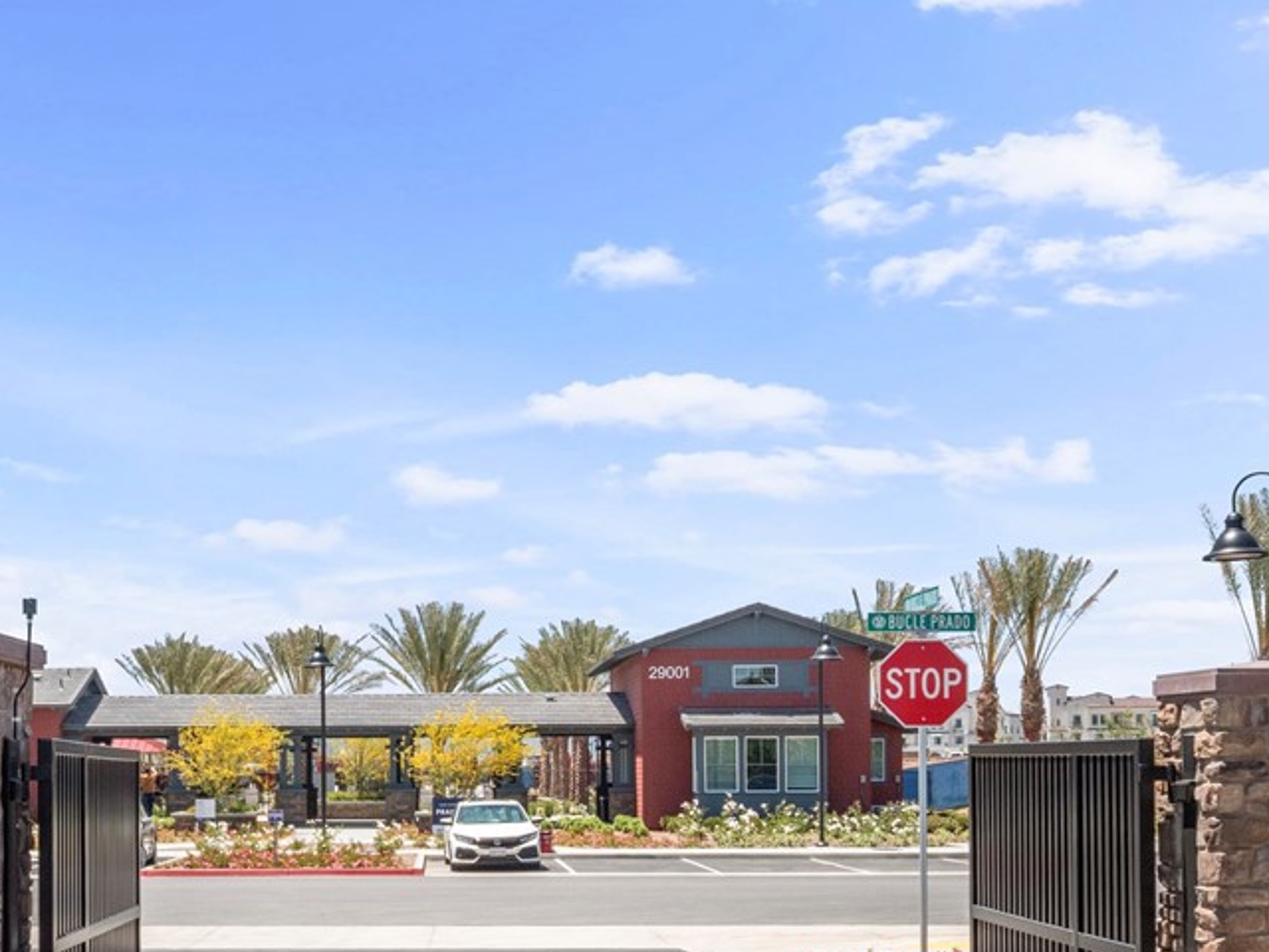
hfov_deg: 38.6
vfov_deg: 29.9
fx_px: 1760
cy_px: 678
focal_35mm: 48
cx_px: 305
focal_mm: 15
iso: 640
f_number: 7.1
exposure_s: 1/1250
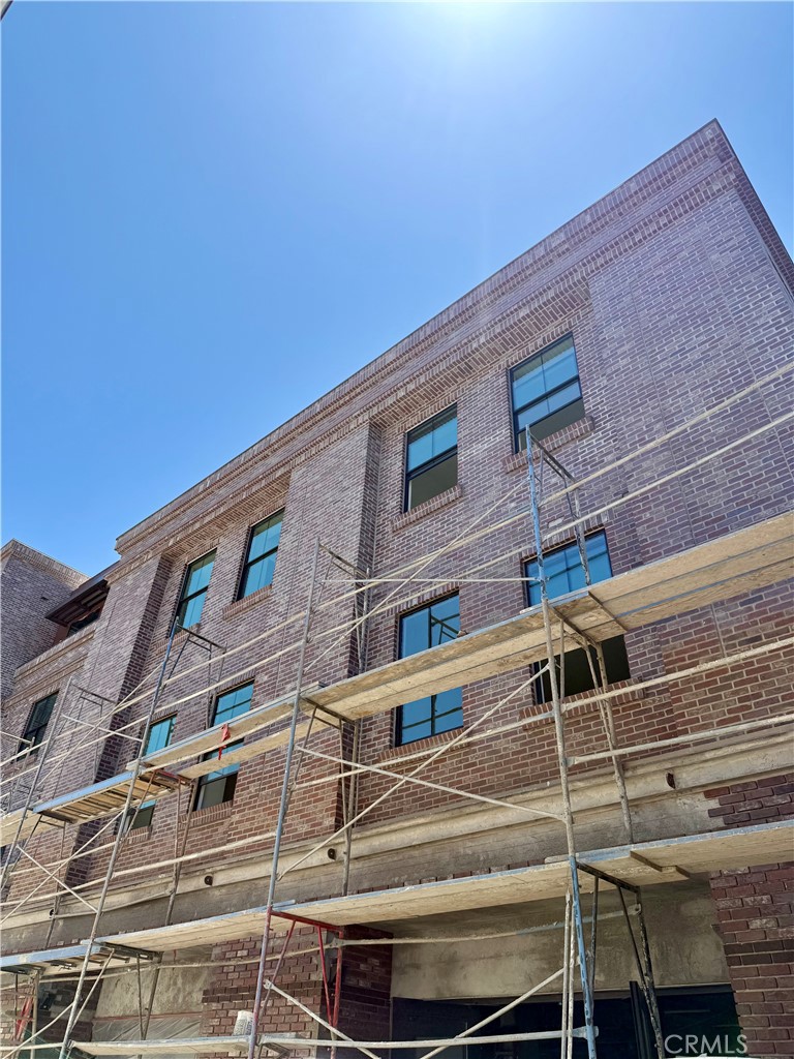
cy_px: 530
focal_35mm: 24
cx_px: 397
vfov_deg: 71.6
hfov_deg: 56.8
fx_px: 734
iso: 80
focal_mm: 6.76
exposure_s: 1/4167
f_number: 1.78
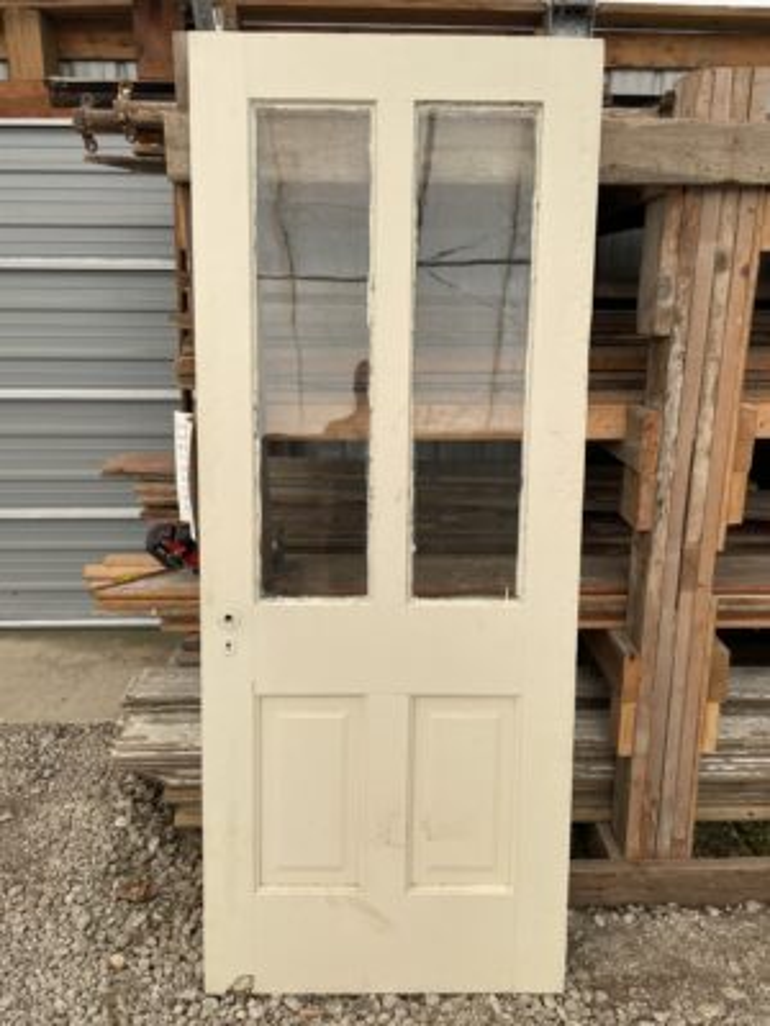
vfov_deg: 67.3
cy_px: 513
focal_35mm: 26
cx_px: 385
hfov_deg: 53.1
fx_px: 771
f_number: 1.6
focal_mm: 4.2
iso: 32
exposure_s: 1/256
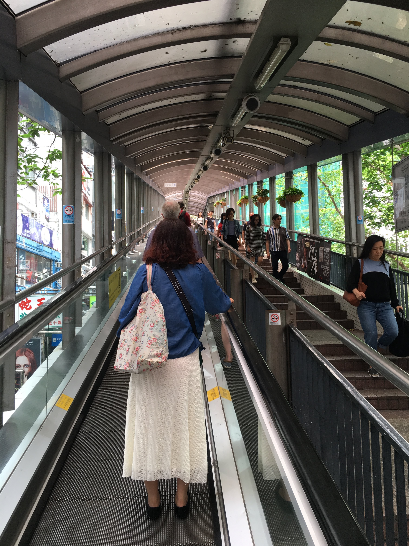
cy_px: 273
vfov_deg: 61.7
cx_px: 204
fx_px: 457
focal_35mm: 29
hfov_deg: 48.2
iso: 32
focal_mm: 4.15
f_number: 2.2
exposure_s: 1/100
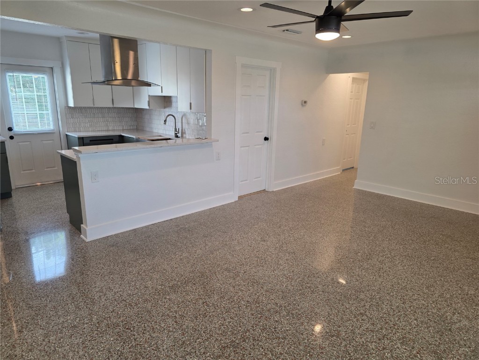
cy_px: 180
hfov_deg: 73.9
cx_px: 240
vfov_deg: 58.9
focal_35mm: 23
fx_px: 318
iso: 100
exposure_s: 1/120
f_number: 1.7
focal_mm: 6.3
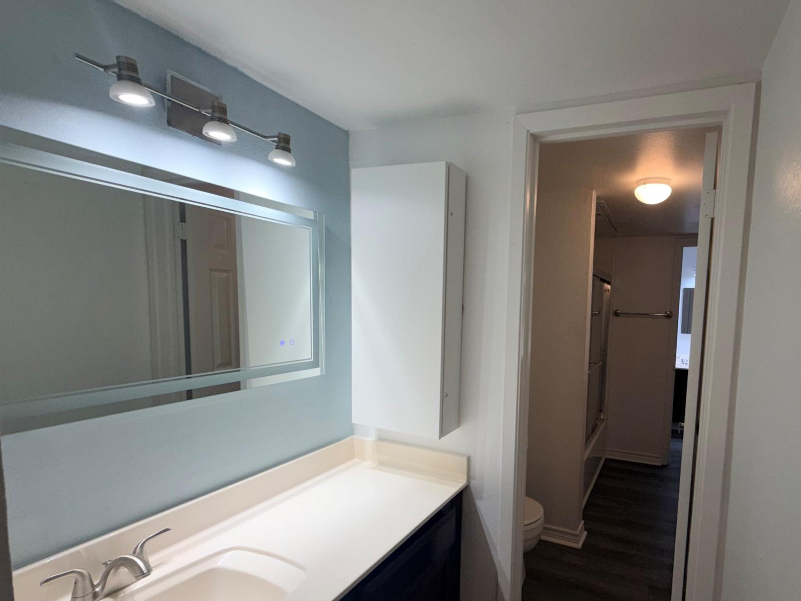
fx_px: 417
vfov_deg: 71.3
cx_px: 513
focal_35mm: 18
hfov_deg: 85.6
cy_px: 340
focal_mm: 2.22
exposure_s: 1/120
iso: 80
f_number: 2.2
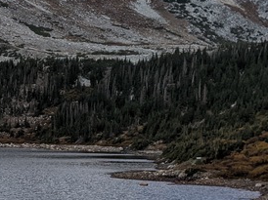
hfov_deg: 17.8
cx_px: -107
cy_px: 192
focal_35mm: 101
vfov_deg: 14.4
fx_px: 781
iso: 42
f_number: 1.8
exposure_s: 1/2611
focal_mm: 4.44
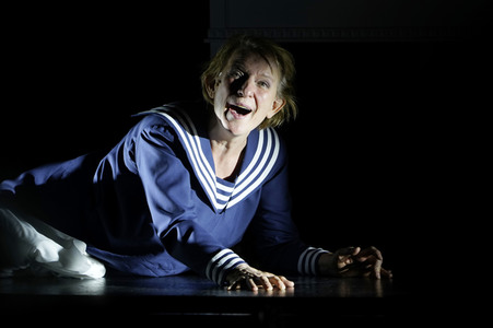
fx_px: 8210
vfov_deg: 2.3
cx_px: 246
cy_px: 164
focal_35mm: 600
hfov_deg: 3.4
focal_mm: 600
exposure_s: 1/320
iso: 1600
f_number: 8
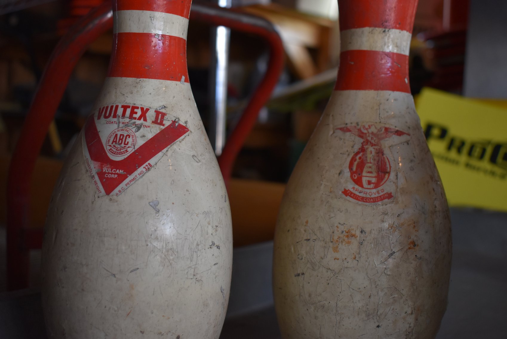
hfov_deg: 46.4
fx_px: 592
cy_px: 170
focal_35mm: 42
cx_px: 254
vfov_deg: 31.9
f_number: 4.2
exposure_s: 1/250
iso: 640
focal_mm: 28
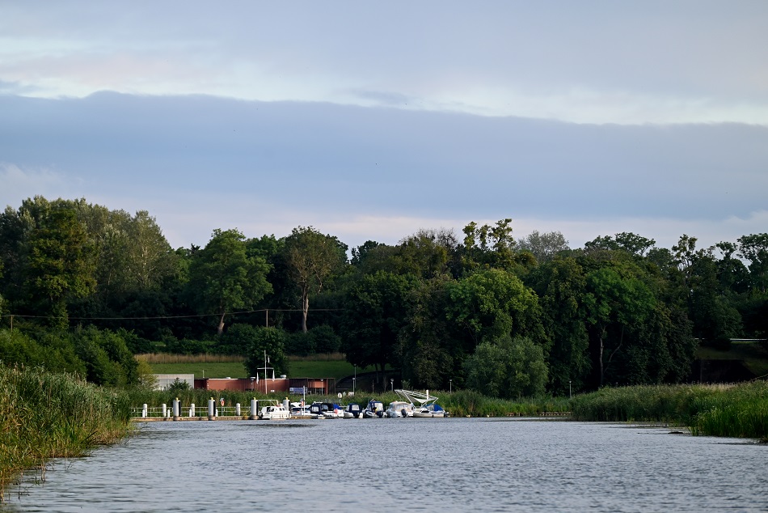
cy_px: 256
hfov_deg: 9.4
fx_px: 4694
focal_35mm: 220
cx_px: 384
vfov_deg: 6.2
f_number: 5.3
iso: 360
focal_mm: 220
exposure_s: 1/500
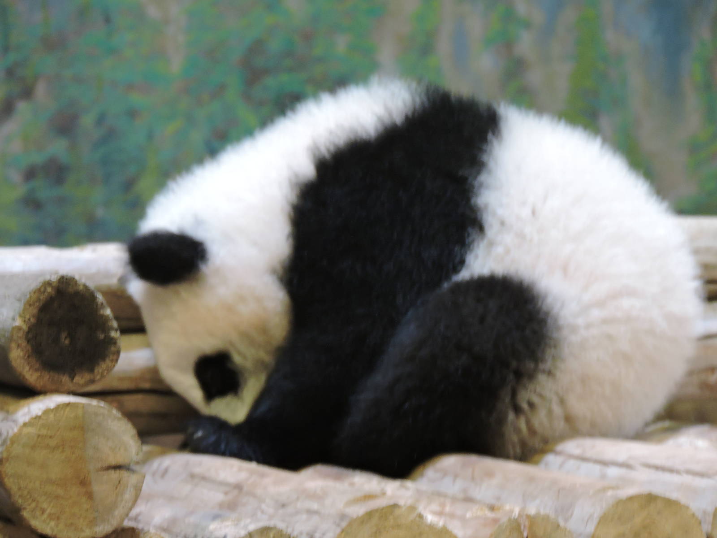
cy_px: 269
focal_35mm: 325
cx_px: 358
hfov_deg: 6.1
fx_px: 6732
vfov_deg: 4.6
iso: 800
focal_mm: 58
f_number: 4.8
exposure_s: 1/15
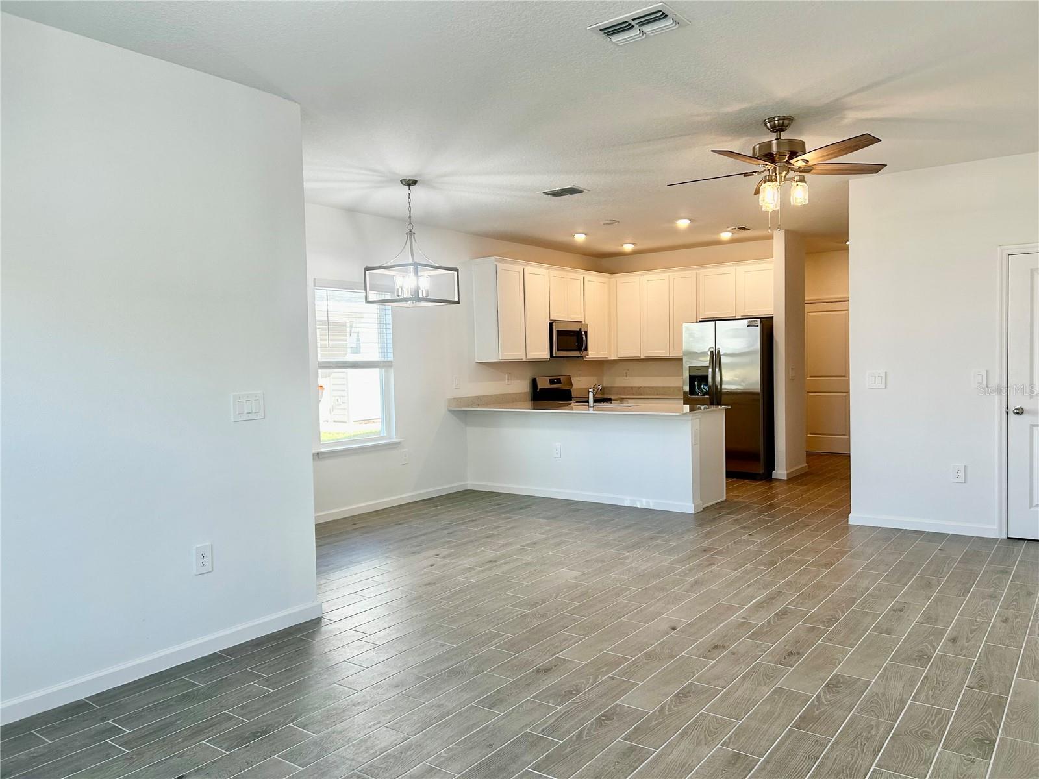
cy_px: 390
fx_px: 780
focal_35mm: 26
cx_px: 520
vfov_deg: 53.1
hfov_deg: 67.3
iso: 64
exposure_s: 1/166
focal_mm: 5.7
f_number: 1.5
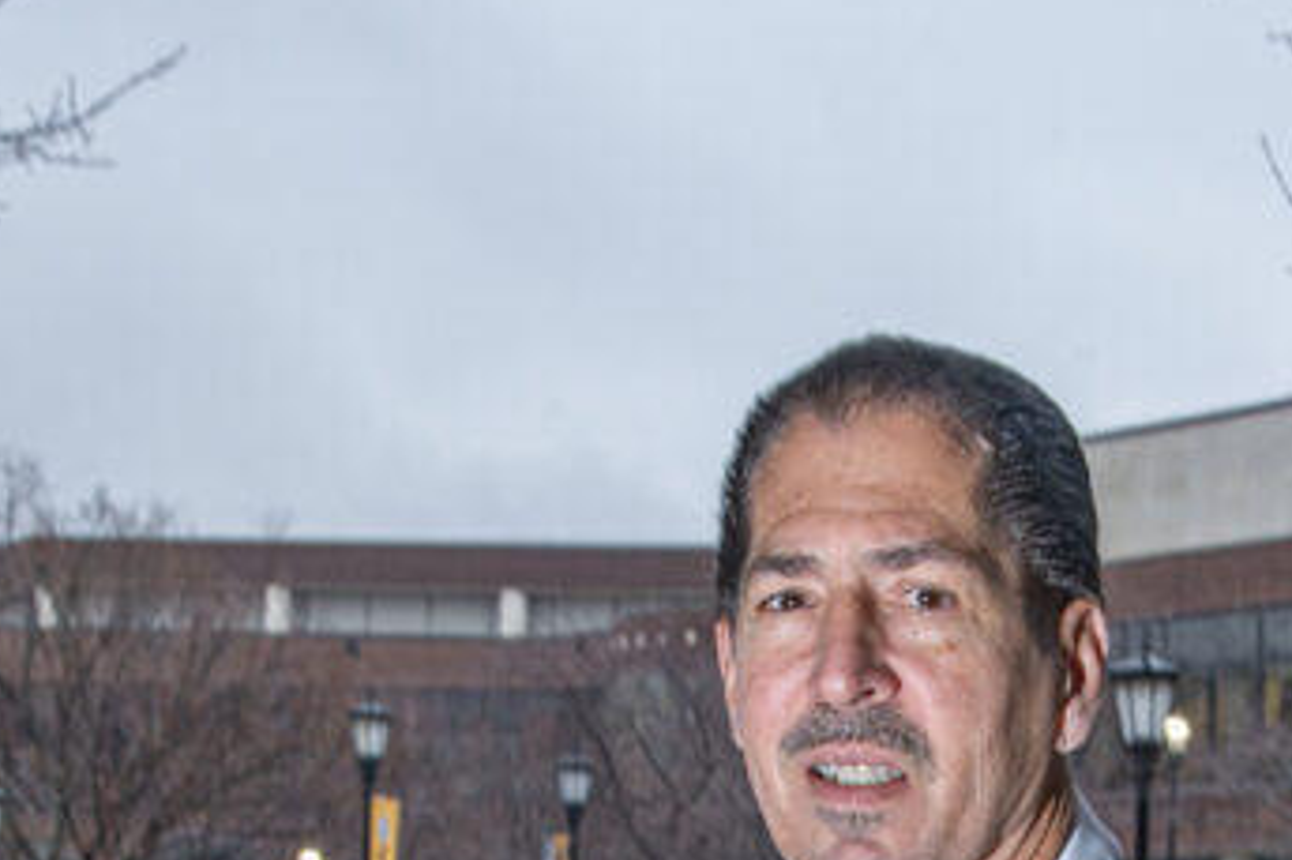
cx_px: 984
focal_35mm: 143
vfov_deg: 9.3
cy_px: 1313
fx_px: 5129
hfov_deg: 14.3
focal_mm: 46
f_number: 11
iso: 320
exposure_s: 1/30
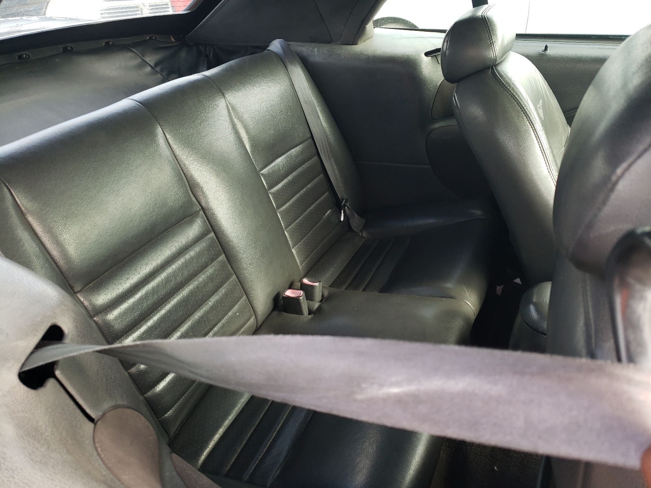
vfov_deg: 53.1
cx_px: 326
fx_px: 489
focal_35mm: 26
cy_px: 244
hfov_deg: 67.3
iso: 50
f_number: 1.5
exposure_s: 1/116
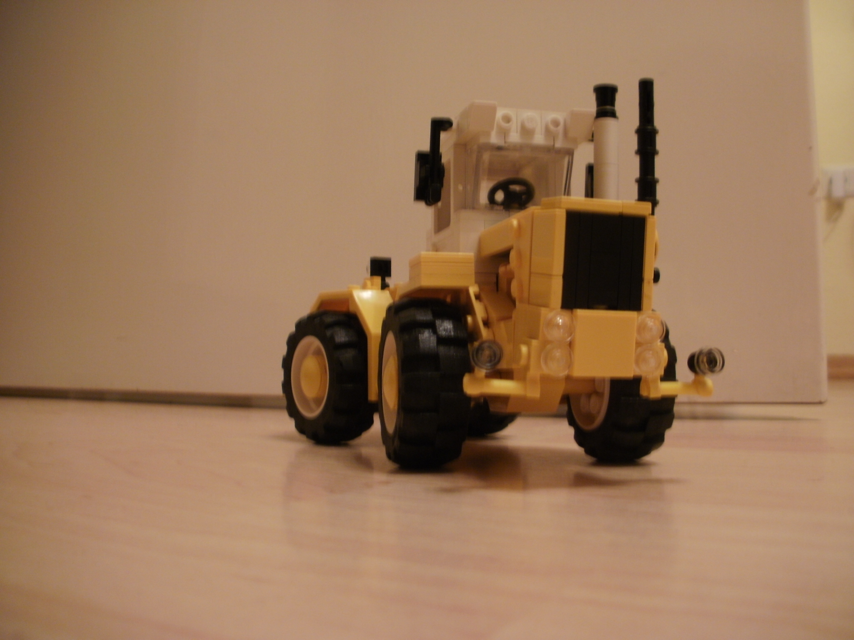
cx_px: 427
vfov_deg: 39.7
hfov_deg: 51.4
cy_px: 320
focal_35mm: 36
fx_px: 888
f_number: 3.5
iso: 125
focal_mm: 6.3
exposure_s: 1/2
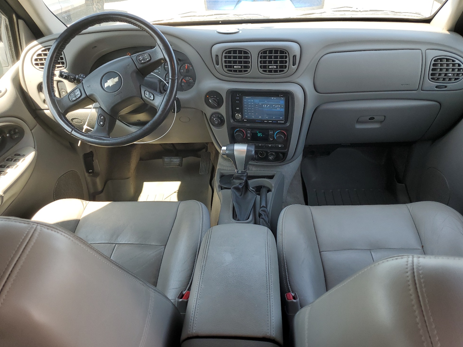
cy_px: 178
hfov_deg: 65.3
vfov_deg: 51.4
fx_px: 361
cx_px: 239
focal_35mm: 27
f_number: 1.5
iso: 50
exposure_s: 1/227
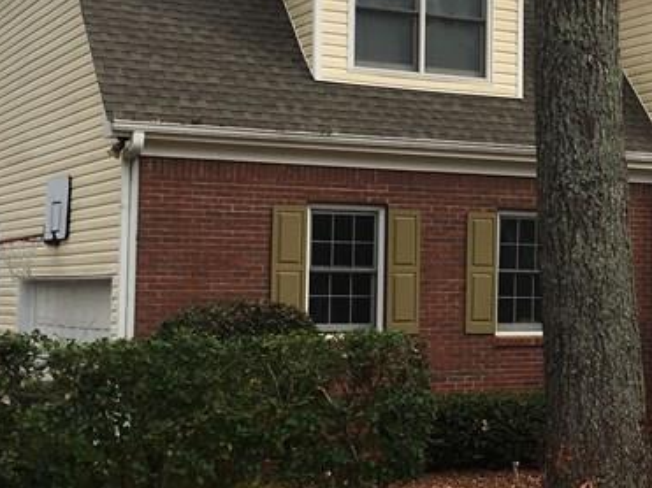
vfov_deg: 18.4
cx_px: 712
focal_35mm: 80
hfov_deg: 23.0
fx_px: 1506
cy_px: 209
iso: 25
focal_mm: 4.15
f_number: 2.2
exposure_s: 1/732
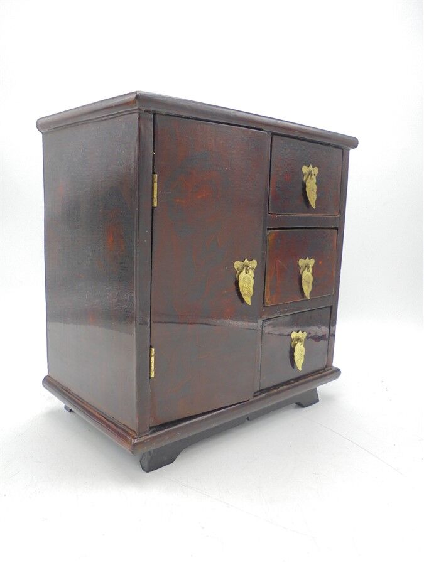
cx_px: 212
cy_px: 282
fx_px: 474
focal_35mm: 29
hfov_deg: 48.2
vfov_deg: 61.7
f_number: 3.7
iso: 100
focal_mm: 5.3
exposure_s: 1/30
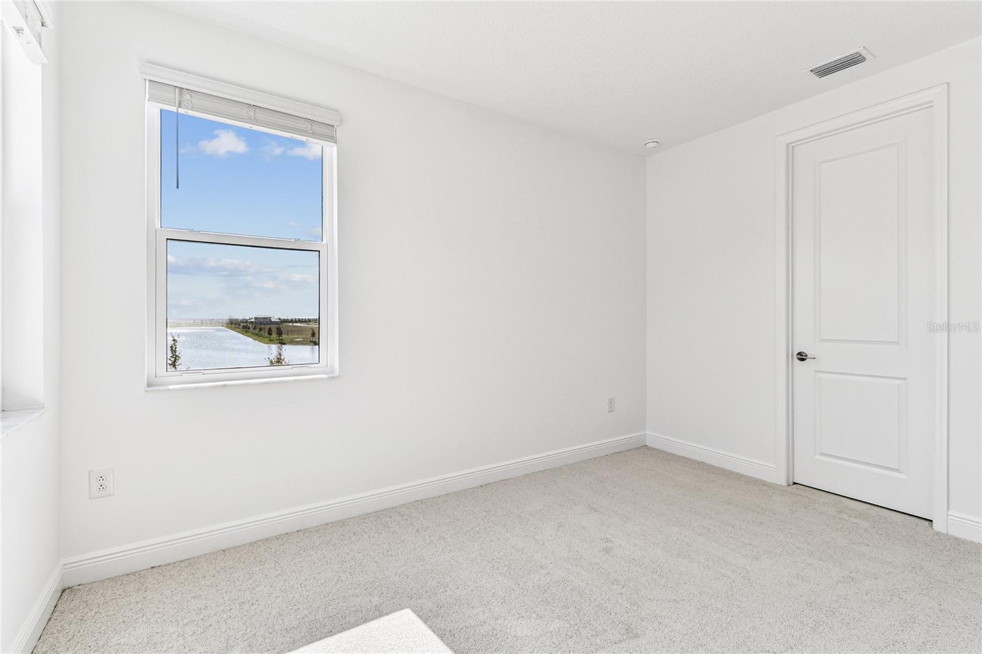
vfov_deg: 77.3
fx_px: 409
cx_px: 491
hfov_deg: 100.4
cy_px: 327
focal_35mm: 15
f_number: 7.1
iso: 100
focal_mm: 10
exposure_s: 1/125
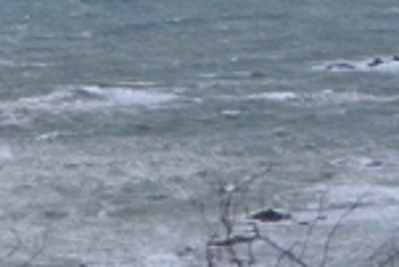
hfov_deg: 5.9
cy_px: -3
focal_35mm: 345
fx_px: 3827
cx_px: -55
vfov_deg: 4.0
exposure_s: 1/80
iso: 400
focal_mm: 34
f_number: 4.5
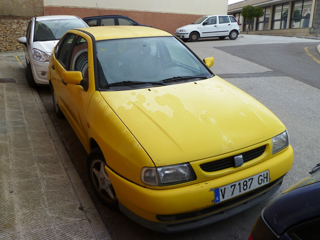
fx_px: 259
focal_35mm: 28
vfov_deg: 49.7
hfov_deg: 63.4
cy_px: 120
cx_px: 160
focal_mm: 5
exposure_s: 1/400
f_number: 3.3
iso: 80
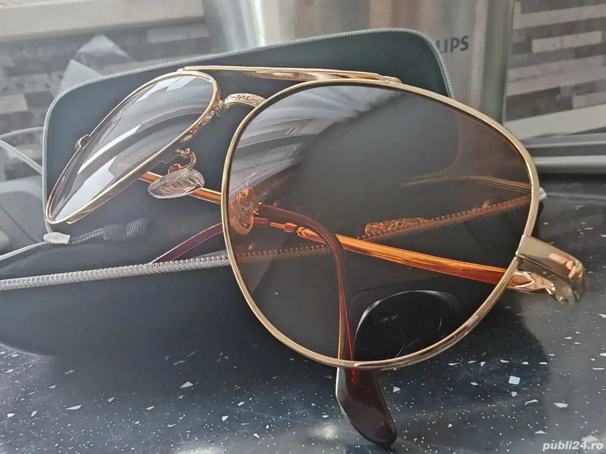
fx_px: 473
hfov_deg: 65.3
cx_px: 303
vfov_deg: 51.4
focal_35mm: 27
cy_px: 227
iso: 160
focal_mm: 1.82
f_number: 2
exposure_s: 1/50
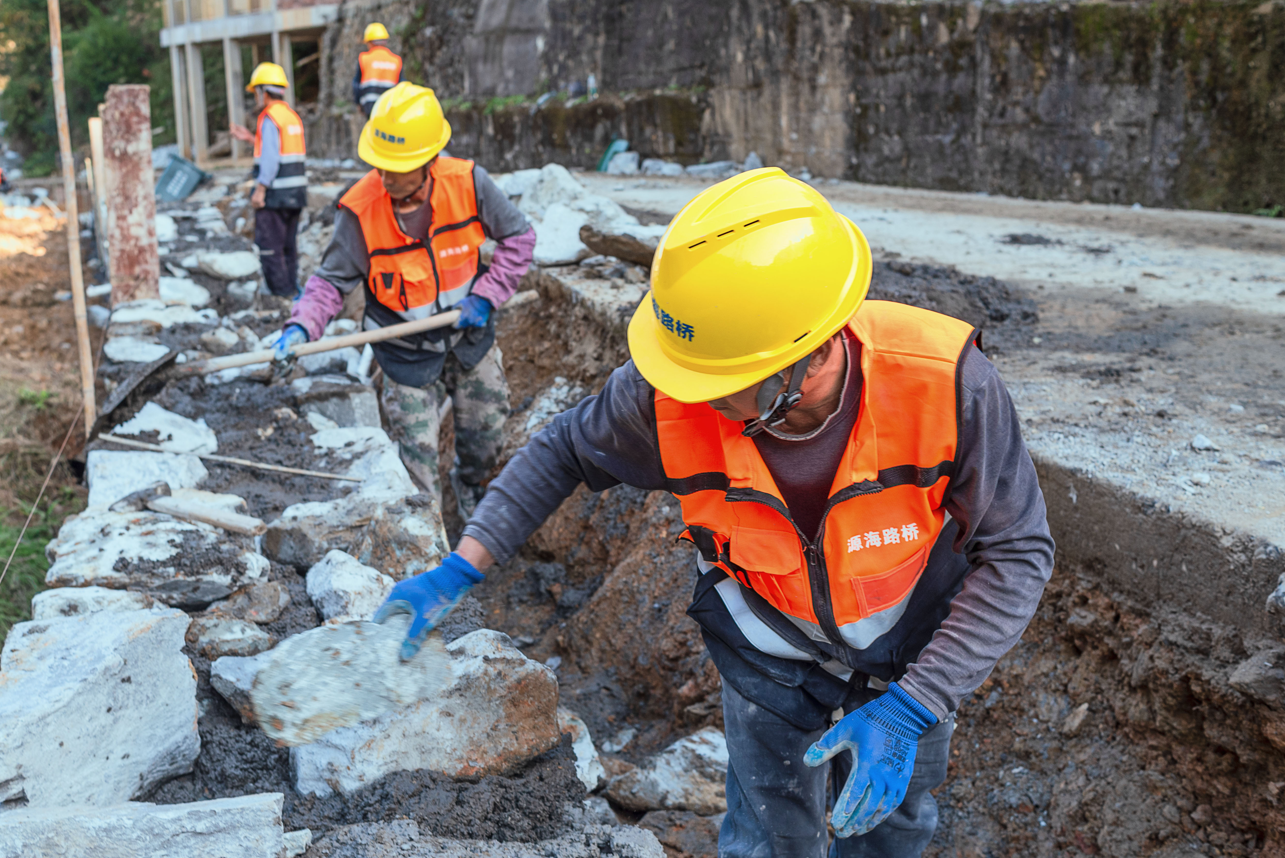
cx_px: 592
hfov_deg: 46.3
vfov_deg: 31.9
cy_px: 444
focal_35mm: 42
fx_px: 1500
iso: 100
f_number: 5.6
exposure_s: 1/160
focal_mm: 35
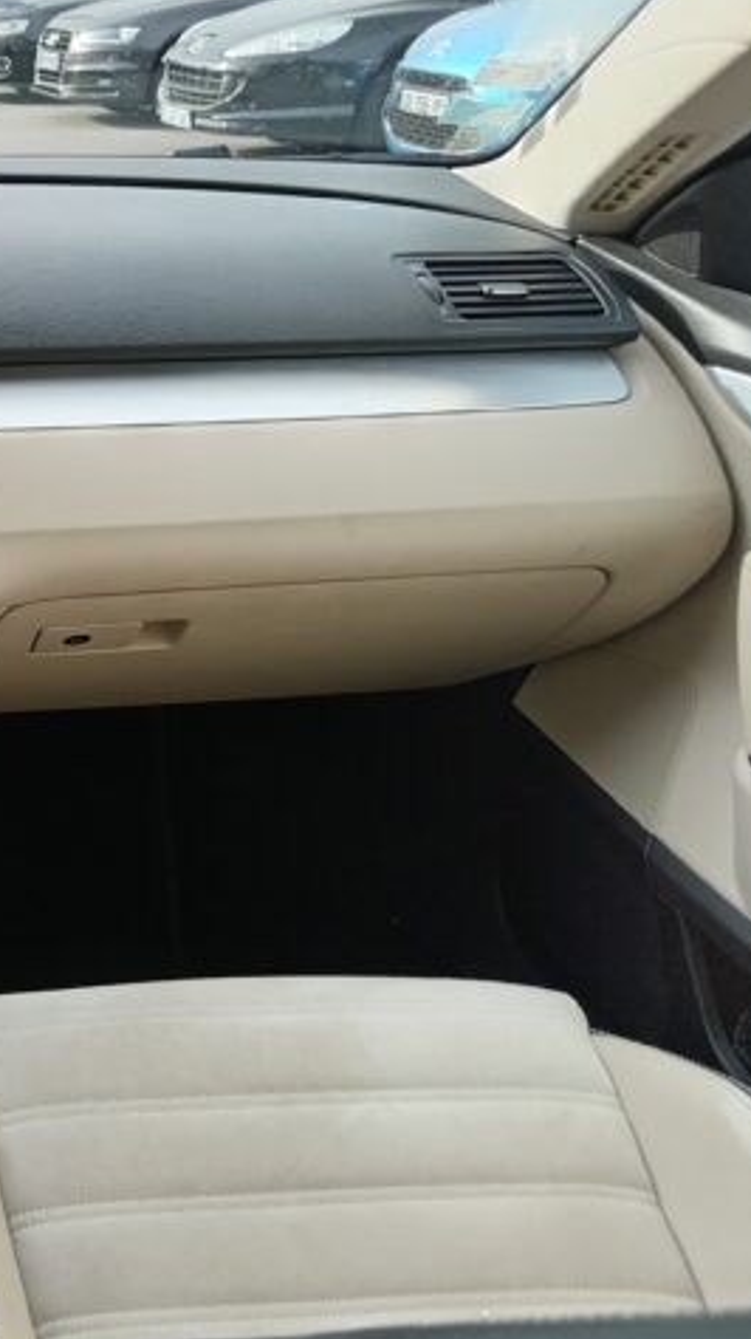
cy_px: 540
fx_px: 1631
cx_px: -291
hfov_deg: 22.5
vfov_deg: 44.4
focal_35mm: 46
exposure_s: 1/100
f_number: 1.8
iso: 138
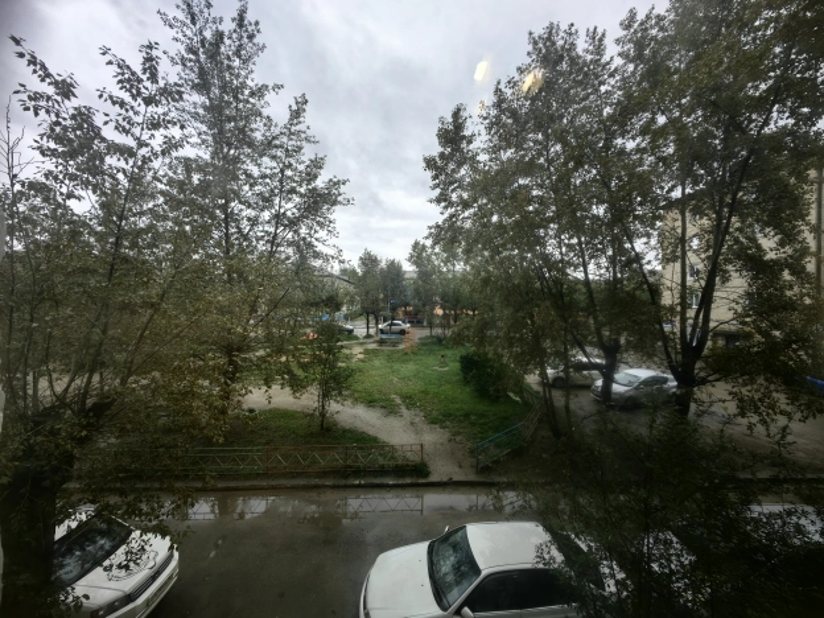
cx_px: 412
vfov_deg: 89.9
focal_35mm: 13
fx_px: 309
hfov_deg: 106.2
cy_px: 309
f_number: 2.2
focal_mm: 1.76
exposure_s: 1/297
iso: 50
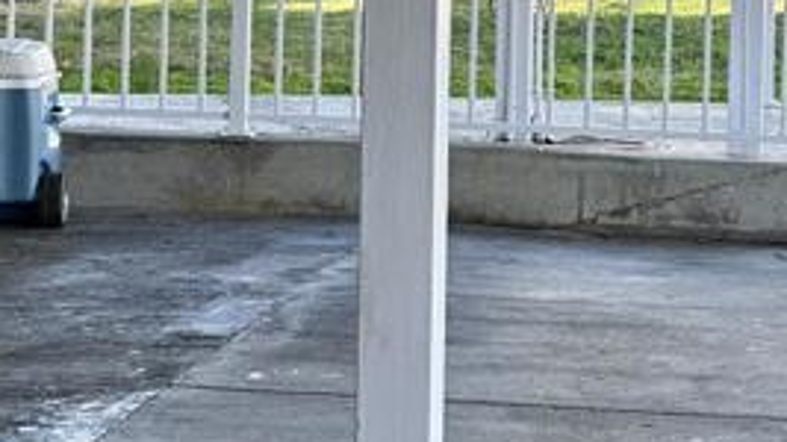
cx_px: 557
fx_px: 4193
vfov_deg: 6.0
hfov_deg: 10.7
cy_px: -271
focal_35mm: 201
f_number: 2.8
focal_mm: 9
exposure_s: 1/99
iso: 50
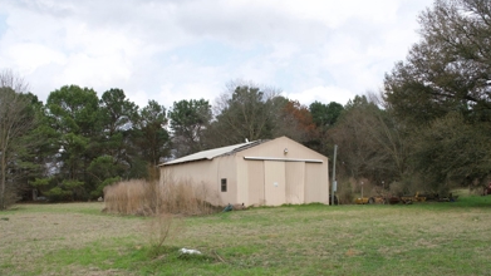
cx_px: 266
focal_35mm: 35
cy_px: 177
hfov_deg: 56.5
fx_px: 456
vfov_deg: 33.5
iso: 400
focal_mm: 29
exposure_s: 1/500
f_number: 8
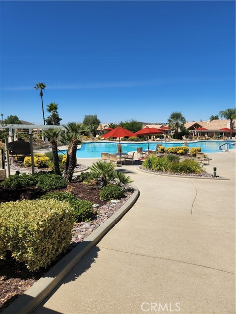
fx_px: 209
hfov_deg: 58.9
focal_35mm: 23
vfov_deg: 73.9
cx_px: 118
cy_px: 157
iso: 20
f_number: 1.8
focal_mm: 5.4
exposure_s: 1/2216
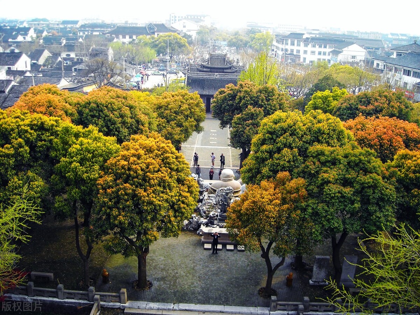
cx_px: 210
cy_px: 158
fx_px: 425
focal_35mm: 35
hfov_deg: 52.6
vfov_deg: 40.7
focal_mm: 5.7
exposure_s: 1/201
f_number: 2.8
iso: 64
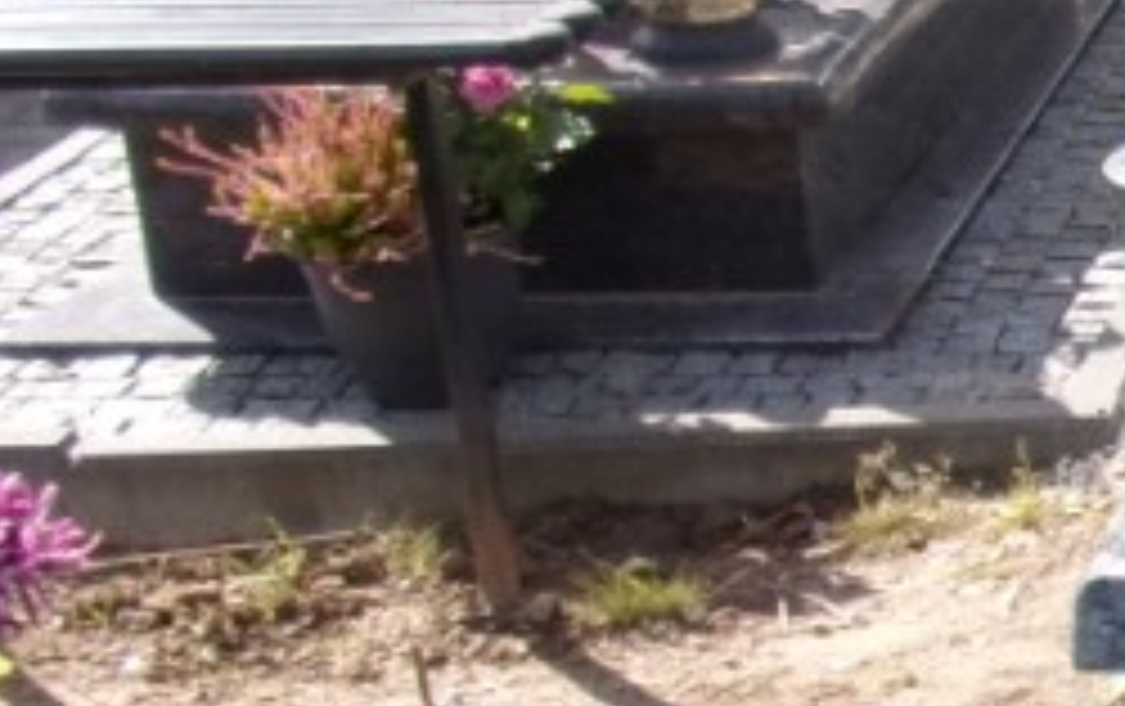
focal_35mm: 104
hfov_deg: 16.4
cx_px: 2079
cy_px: 589
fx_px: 3193
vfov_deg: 12.6
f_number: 3.3
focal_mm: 4.3
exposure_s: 1/450
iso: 80
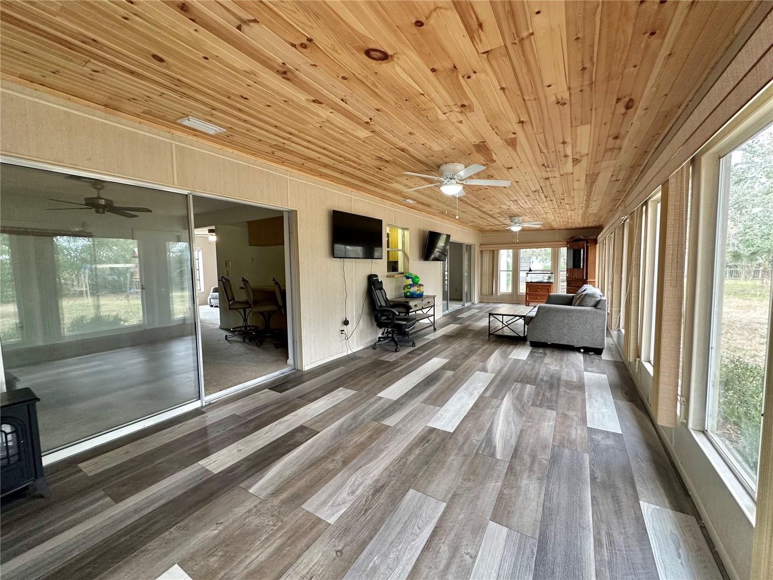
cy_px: 290
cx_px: 386
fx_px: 313
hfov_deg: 102.1
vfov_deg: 85.7
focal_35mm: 14
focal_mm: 2.22
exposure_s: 1/60
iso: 200
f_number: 2.2
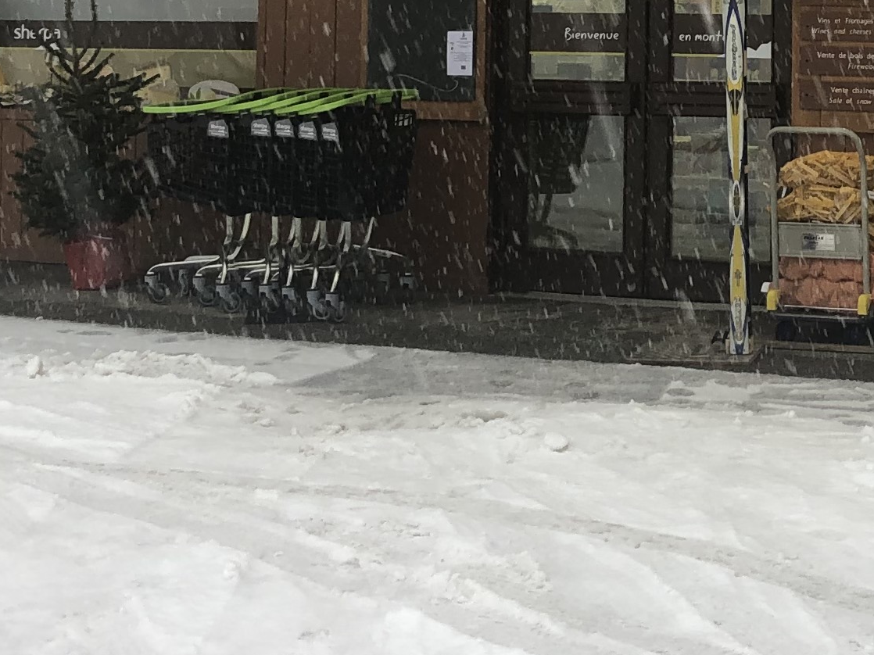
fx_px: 2550
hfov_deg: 19.1
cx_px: 765
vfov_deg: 14.3
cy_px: -96
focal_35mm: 101
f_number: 1.8
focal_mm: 4
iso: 25
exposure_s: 1/100
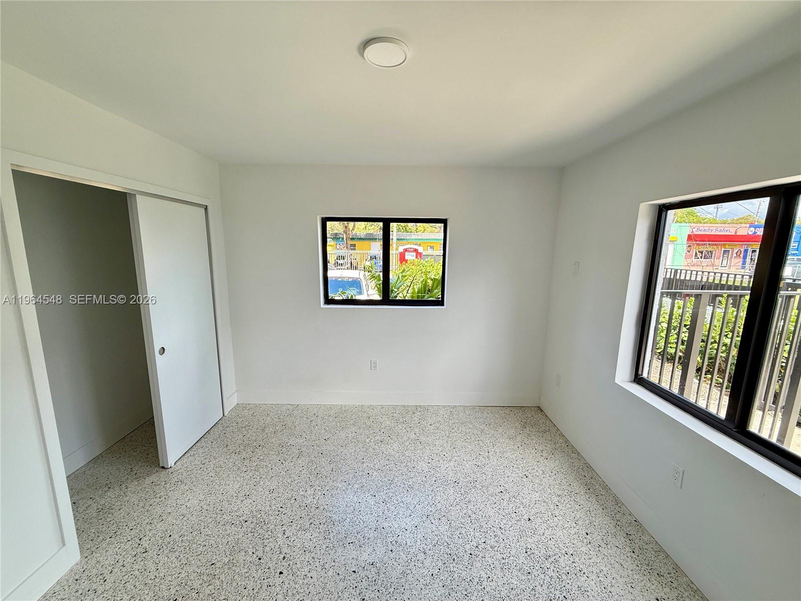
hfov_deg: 102.1
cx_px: 400
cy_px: 300
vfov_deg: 85.7
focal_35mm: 14
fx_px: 324
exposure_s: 1/122
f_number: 2.2
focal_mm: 2.22
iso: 64
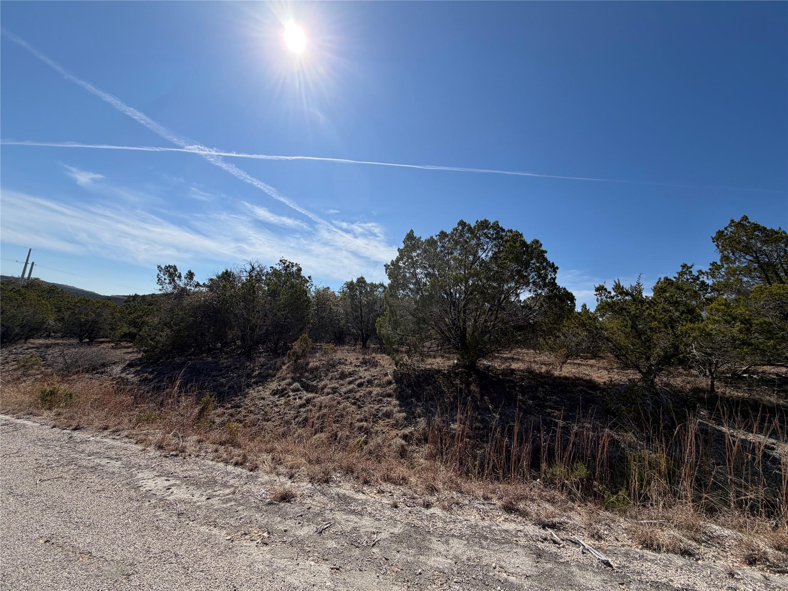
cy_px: 296
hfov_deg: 102.1
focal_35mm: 14
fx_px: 319
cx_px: 394
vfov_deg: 85.7
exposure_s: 1/1235
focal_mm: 2.22
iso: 20
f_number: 2.2
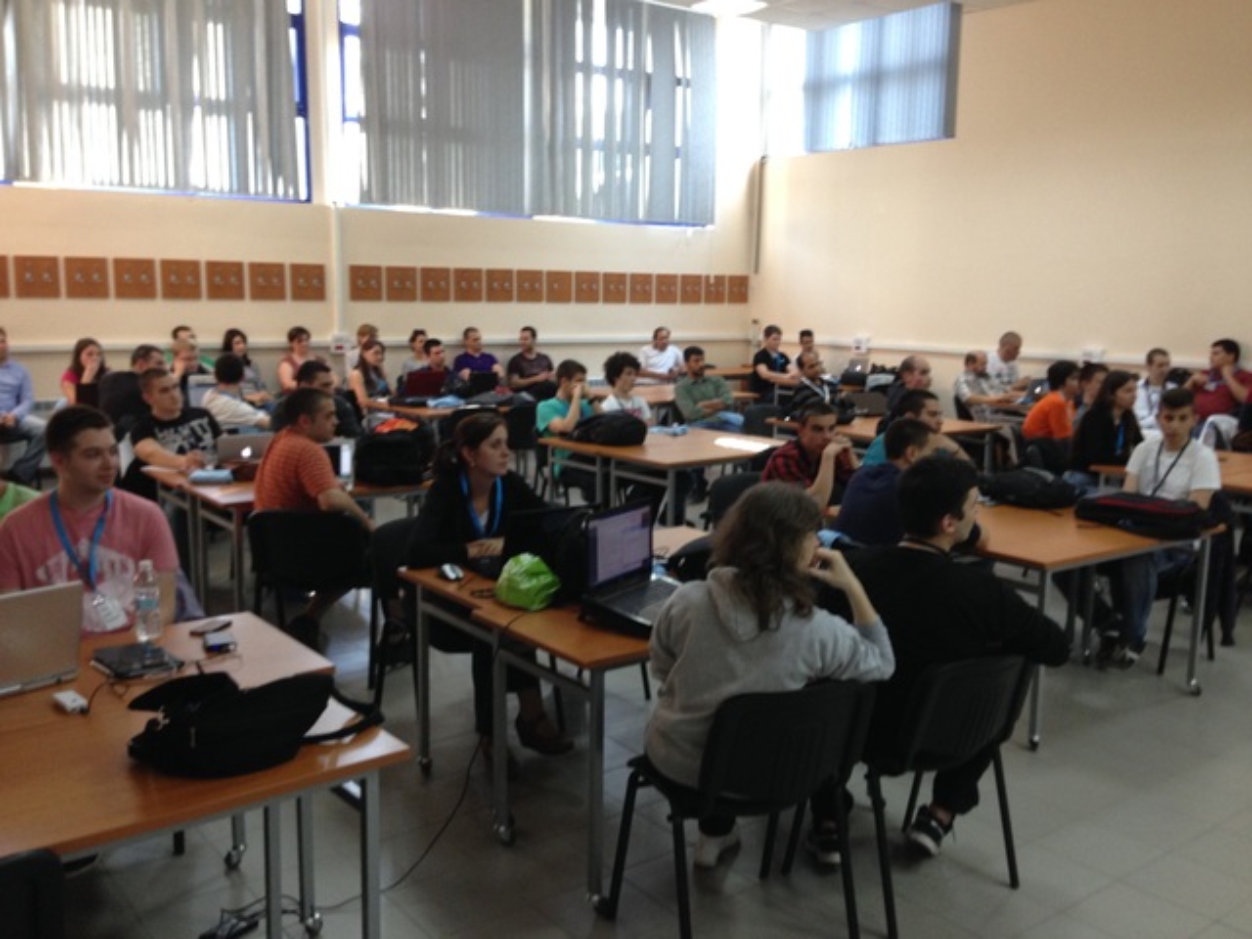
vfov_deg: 42.9
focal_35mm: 33
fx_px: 1194
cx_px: 626
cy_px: 470
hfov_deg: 55.4
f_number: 2.4
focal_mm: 4.12
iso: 125
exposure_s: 1/20
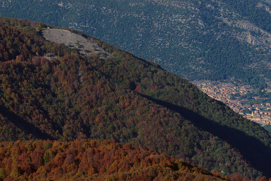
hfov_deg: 9.0
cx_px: 216
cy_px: 135
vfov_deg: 6.0
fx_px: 1716
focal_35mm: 228
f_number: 9
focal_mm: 71.1
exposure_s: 1/500
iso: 200
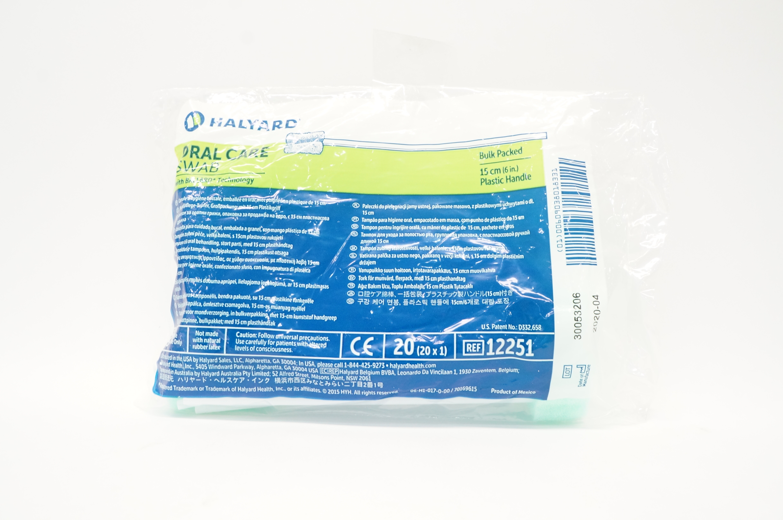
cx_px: 392
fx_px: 587
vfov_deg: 47.8
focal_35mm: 27
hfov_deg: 67.4
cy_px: 260
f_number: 9
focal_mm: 18
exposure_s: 1/20
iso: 800
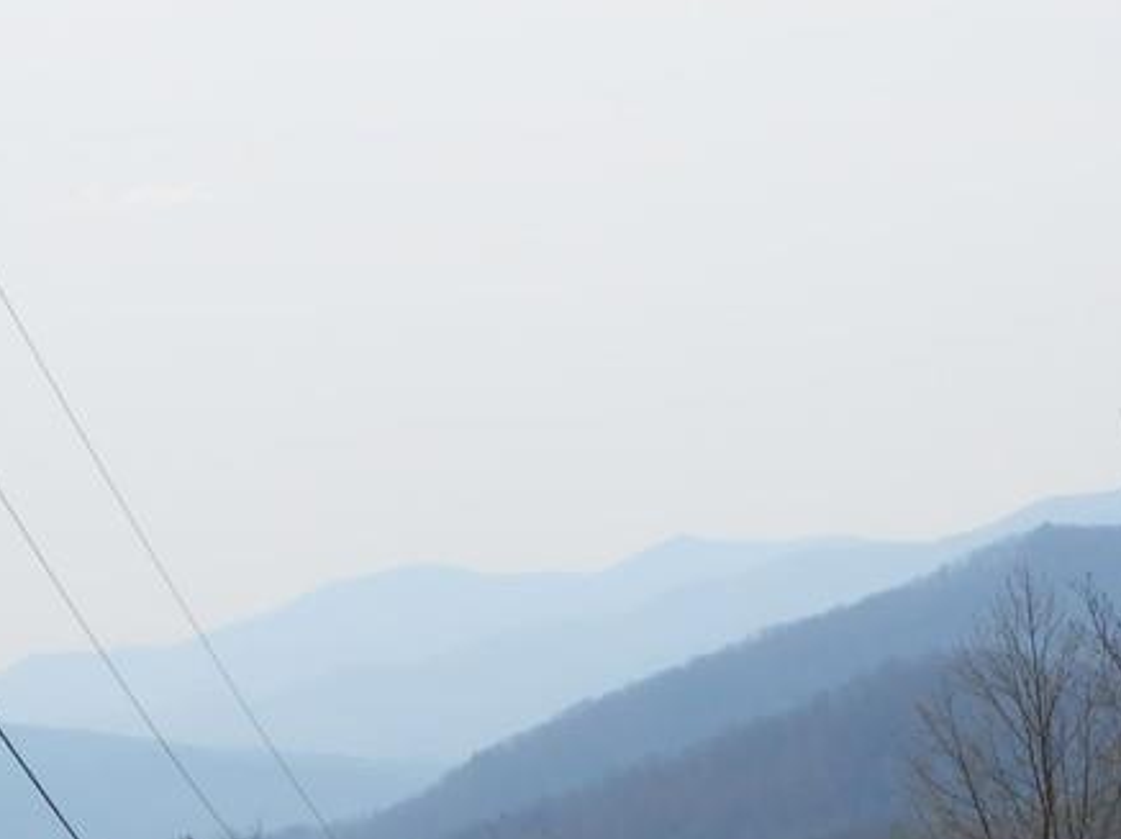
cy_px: 839
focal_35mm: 190
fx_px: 6148
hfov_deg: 10.4
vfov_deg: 7.8
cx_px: 726
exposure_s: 1/400
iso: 80
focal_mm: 14.5
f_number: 6.6
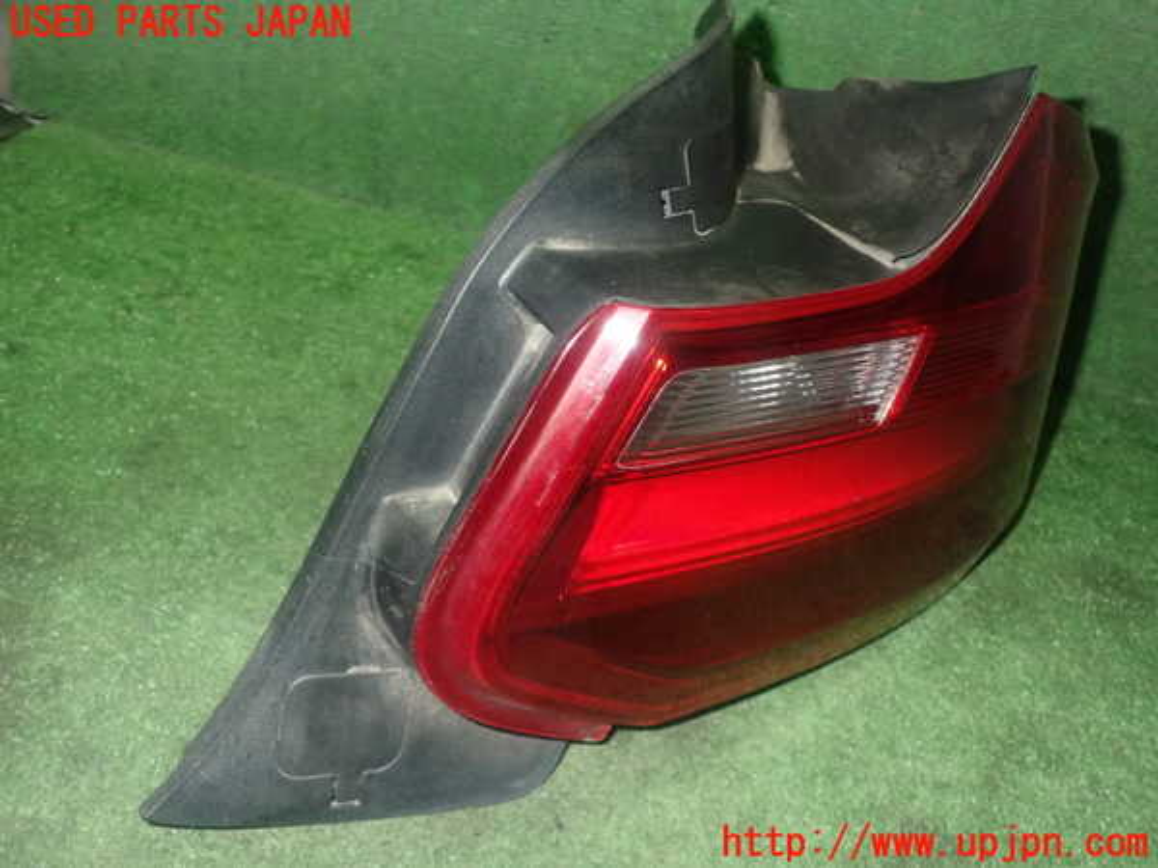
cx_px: 579
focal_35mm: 32
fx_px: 1070
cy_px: 434
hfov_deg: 56.8
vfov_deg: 44.2
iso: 800
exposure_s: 1/30
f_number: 7.1
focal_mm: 5.79
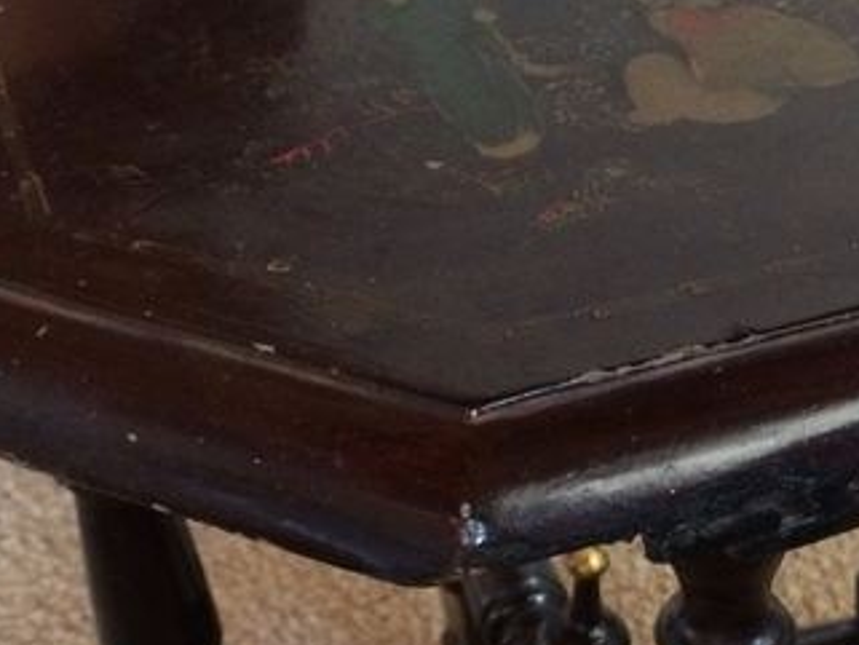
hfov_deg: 23.2
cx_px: 573
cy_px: 558
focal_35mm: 84
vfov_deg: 17.4
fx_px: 2085
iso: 320
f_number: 2.2
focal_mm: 4.12
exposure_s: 1/20
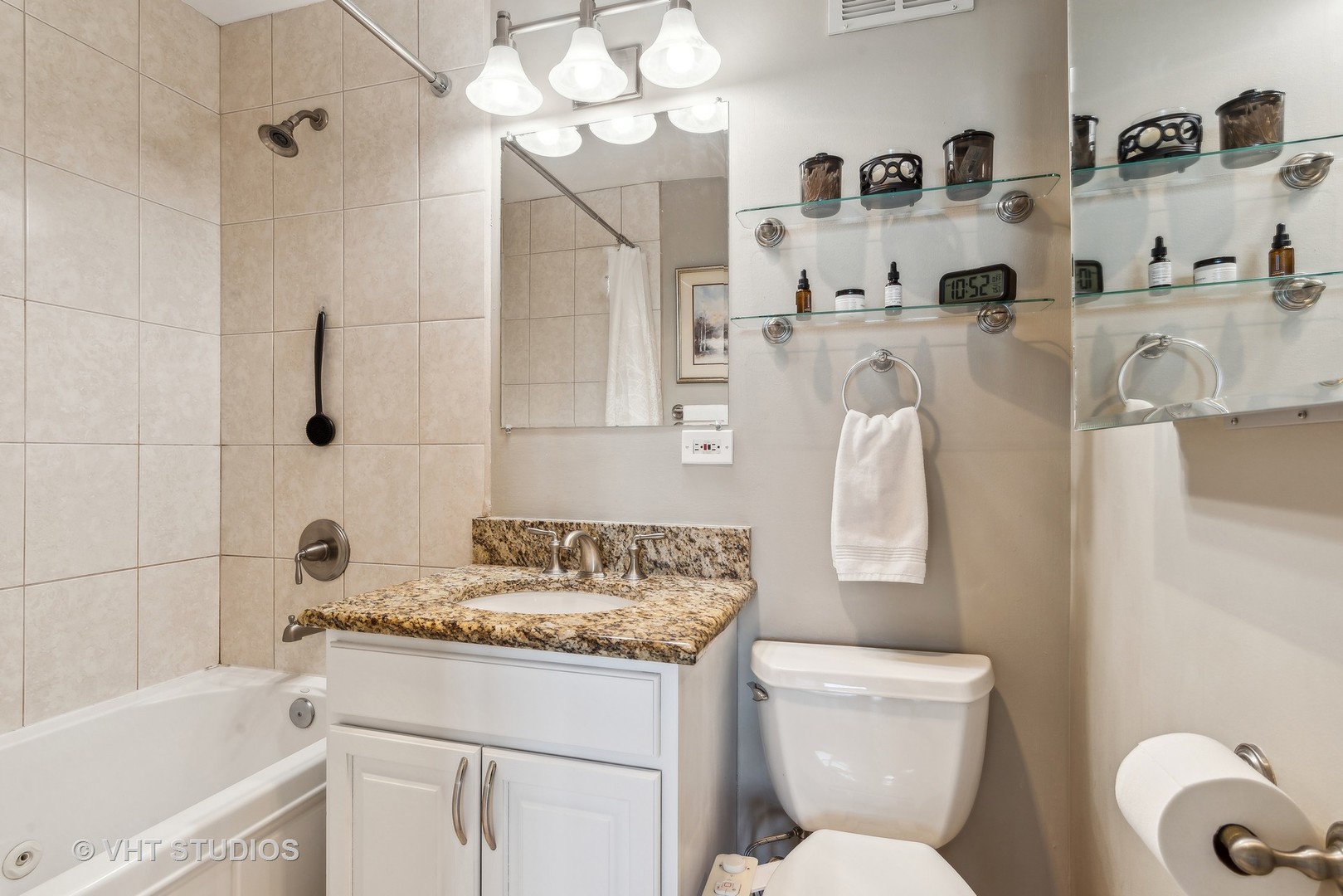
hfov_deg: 93.3
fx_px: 634
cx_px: 672
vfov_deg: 70.5
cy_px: 448
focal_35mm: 17
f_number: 8
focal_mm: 17
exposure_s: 1/13
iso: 200
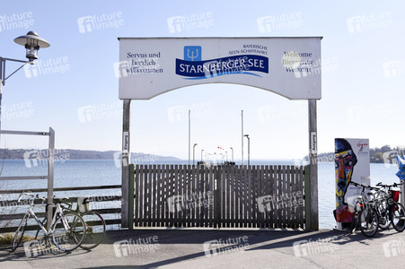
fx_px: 360
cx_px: 202
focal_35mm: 32
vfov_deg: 41.1
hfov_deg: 58.8
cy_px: 134
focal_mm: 32
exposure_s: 1/160
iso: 100
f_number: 9
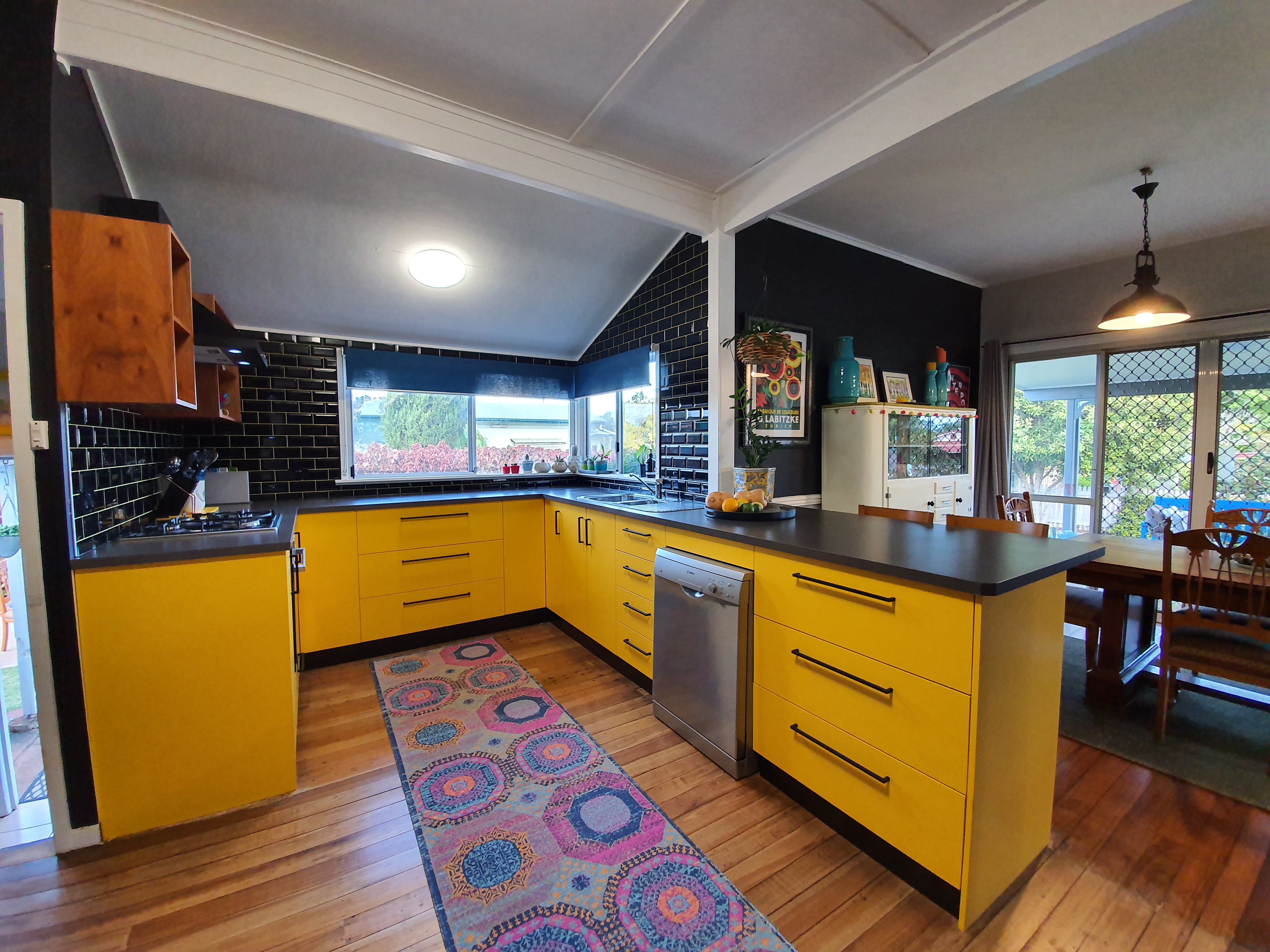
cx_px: 635
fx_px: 477
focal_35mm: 13
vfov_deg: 89.9
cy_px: 476
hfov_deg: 106.2
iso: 200
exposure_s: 1/50
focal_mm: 1.8
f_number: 2.2
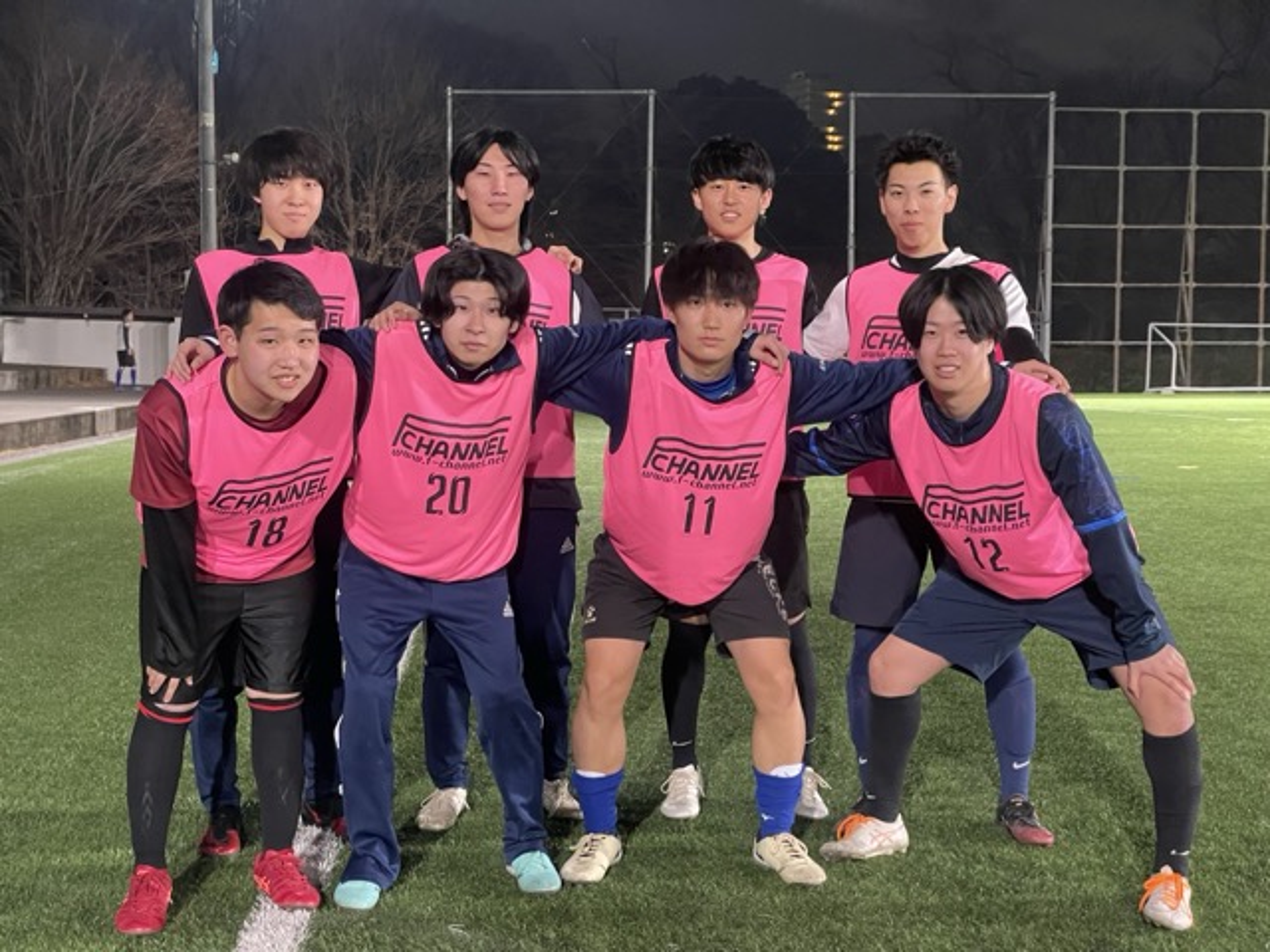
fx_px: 1908
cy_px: 476
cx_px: 635
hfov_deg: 36.8
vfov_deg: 28.0
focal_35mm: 52
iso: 800
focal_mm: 6
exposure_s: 1/33
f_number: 2
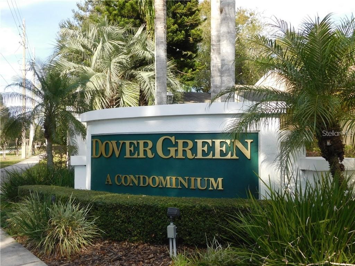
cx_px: 178
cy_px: 133
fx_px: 369
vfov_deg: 39.7
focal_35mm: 36
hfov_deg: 51.4
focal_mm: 6.3
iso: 125
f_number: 3.5
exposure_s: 1/500
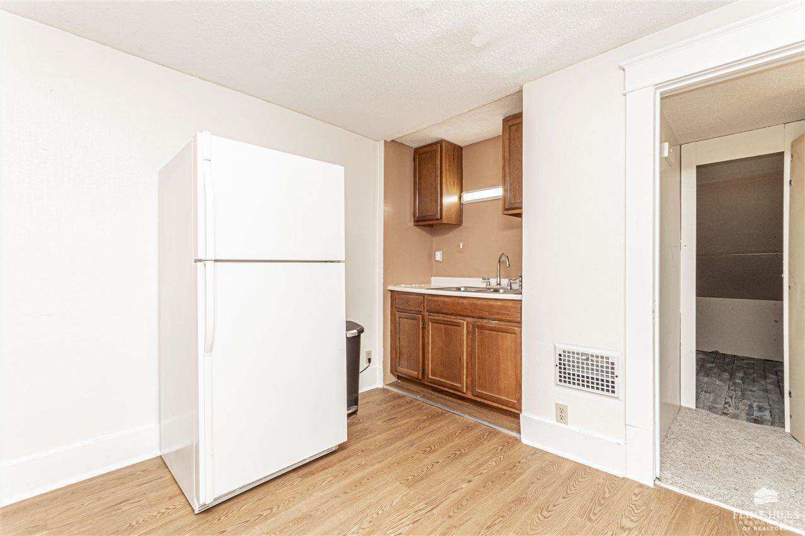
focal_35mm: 15
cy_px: 268
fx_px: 335
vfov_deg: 77.3
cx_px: 402
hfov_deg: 100.4
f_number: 10
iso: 500
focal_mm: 10
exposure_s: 1/60
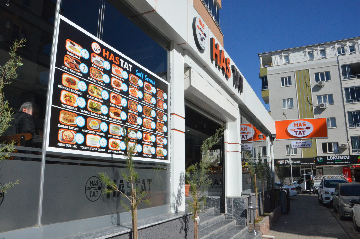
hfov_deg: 62.0
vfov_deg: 43.4
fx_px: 299
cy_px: 120
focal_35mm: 30
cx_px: 180
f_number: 20
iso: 3200
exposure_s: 1/1600
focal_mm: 20
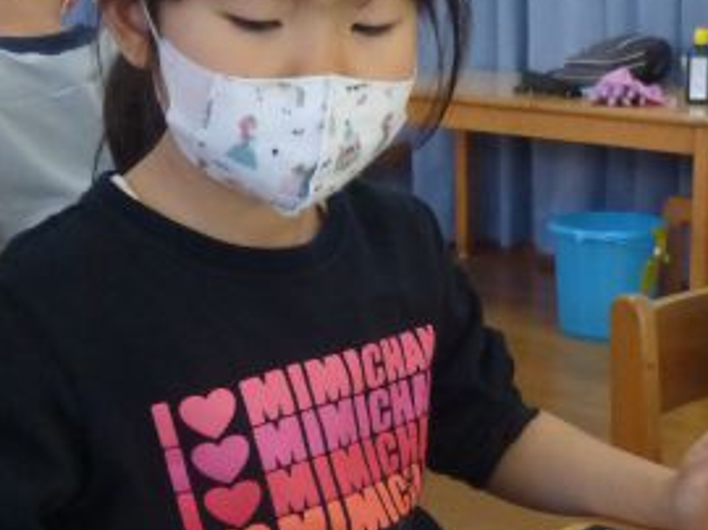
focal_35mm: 77
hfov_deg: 25.1
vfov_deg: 19.0
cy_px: 369
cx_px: 534
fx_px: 1573
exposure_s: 1/100
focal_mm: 5.6
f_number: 3.4
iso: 800
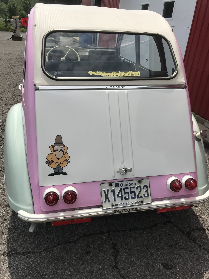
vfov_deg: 63.4
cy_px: 140
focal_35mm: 28
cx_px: 104
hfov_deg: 49.7
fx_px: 225
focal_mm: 3.99
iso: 20
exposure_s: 1/4566
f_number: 1.8
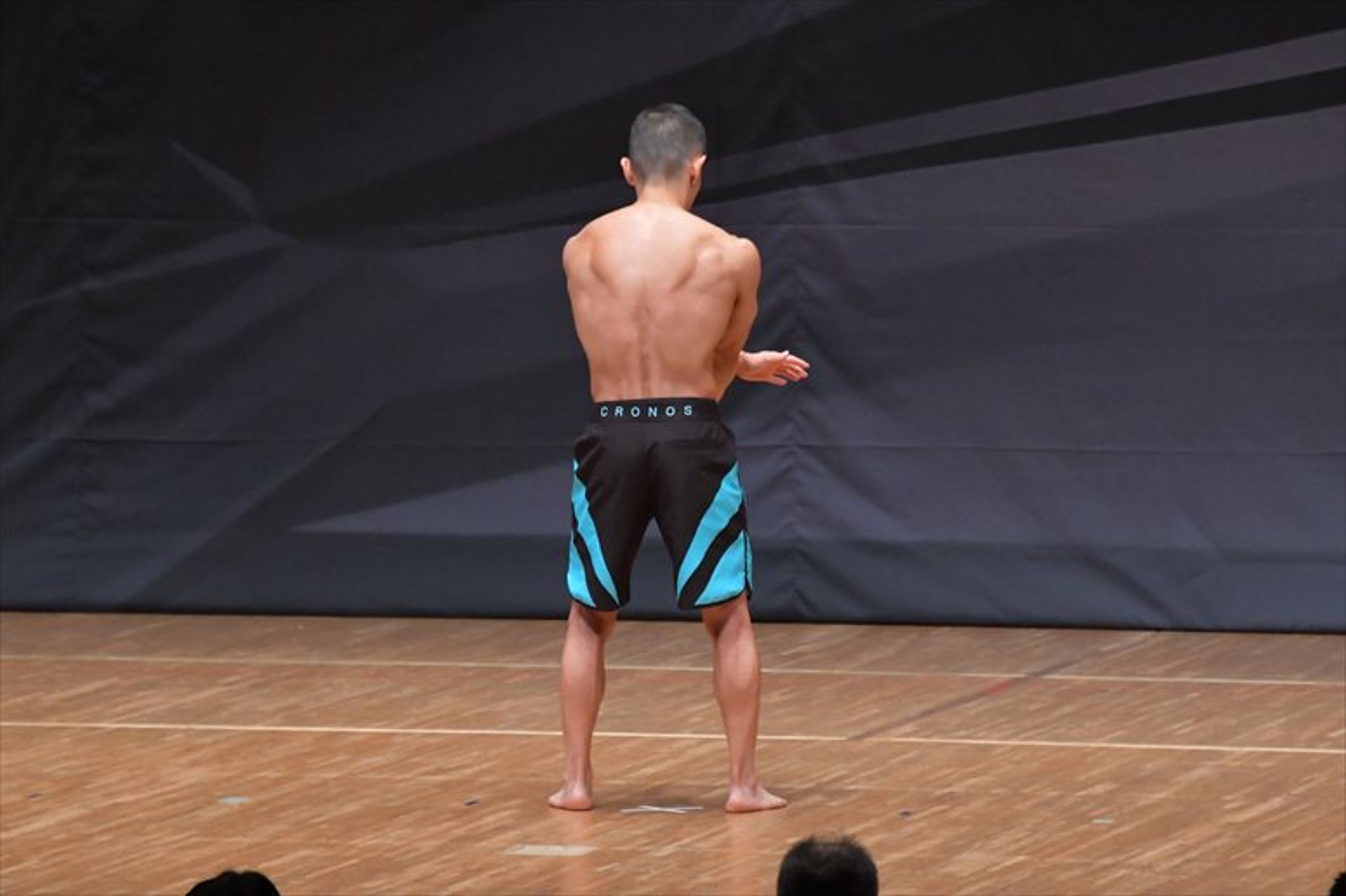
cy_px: 448
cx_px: 673
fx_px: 10651
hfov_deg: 7.2
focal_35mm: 285
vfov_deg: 4.8
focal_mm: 190
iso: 6400
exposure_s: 1/400
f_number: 5.6
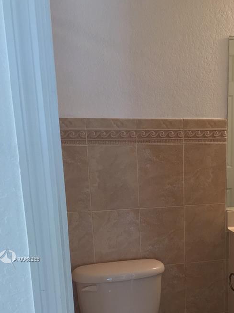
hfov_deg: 26.6
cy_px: 259
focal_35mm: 53
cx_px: 211
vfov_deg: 34.8
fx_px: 478
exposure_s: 1/40
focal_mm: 4.15
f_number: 2.2
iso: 40
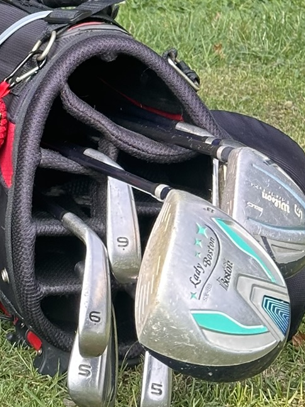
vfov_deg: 12.4
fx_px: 1786
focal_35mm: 152
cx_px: -91
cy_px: -192
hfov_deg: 9.6
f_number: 1.78
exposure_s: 1/395
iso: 64
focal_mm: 6.86
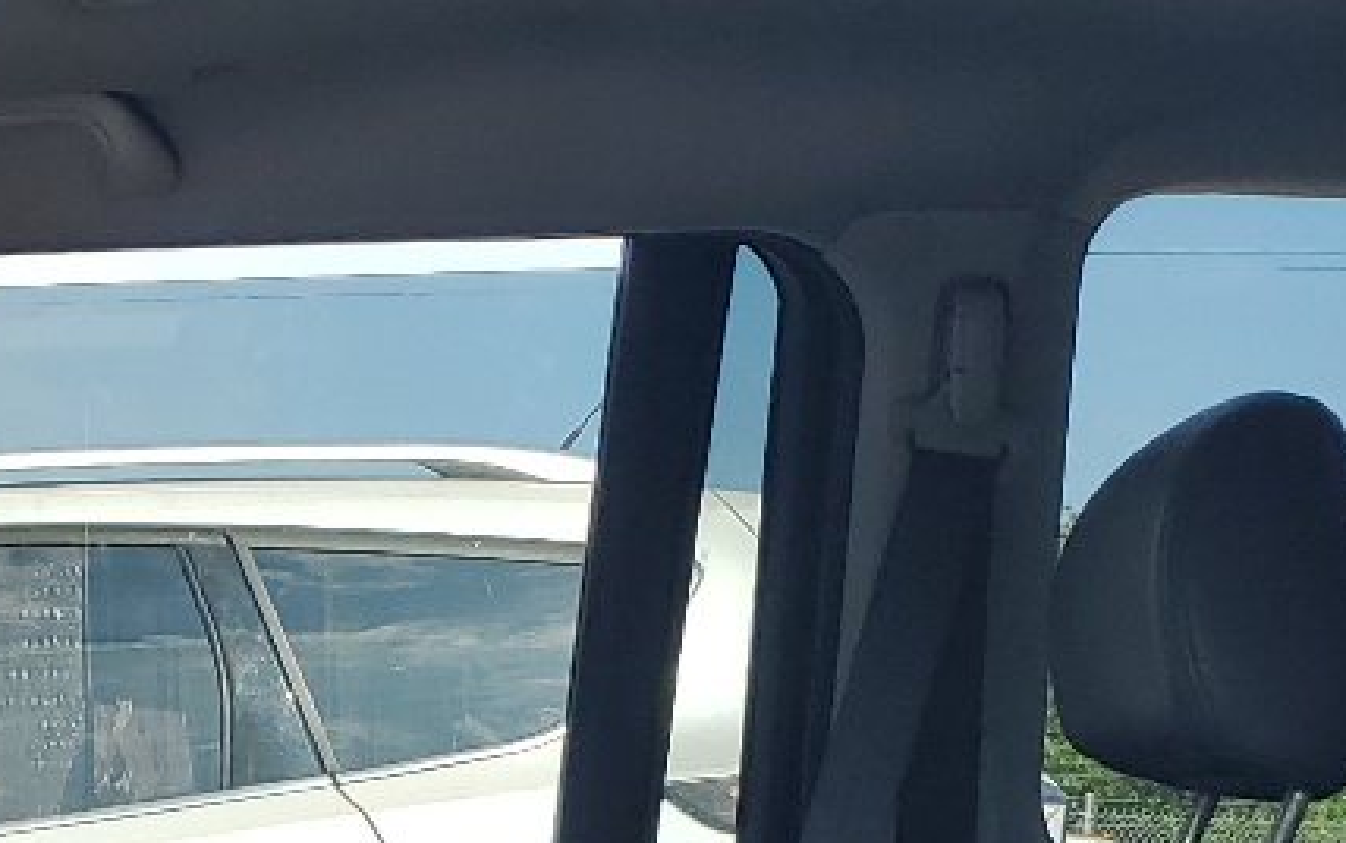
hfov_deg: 19.6
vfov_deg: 11.8
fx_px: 3780
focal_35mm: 103
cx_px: 6
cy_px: 1510
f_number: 1.5
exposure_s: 1/1111
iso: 50
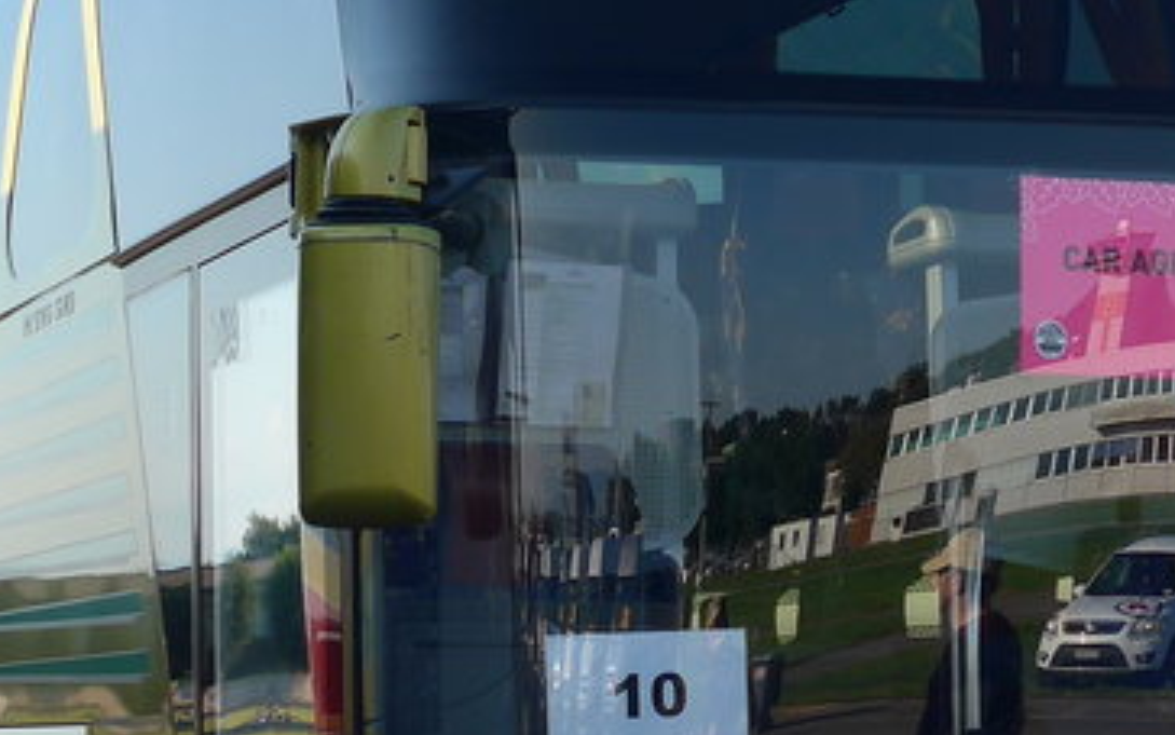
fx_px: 3811
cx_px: 618
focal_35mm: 119
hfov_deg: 17.5
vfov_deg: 11.0
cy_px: 547
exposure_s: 1/500
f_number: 2.8
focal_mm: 7
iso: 80
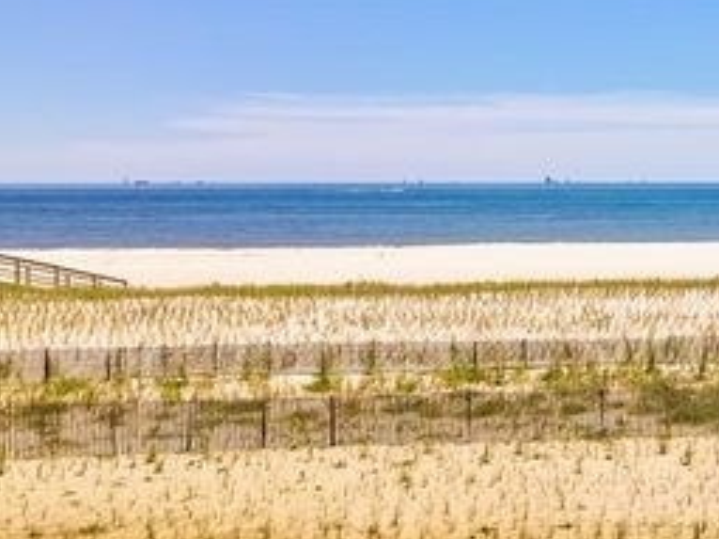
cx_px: 657
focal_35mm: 47
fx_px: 976
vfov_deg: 30.6
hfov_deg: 37.6
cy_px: 168
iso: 100
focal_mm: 4.5
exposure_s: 1/80
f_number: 2.8
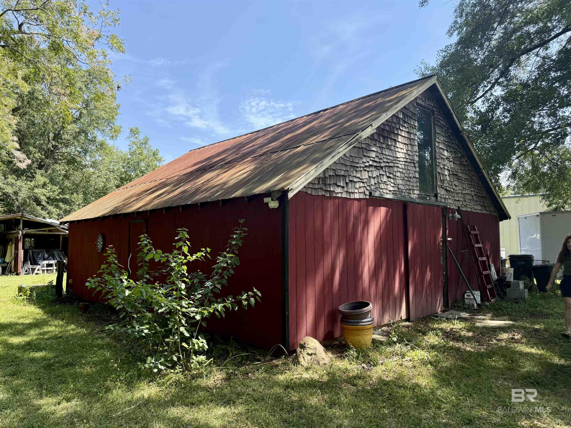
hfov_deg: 71.6
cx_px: 286
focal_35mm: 24
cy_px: 214
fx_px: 396
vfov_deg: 56.8
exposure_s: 1/1585
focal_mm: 6.76
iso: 100
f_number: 1.78
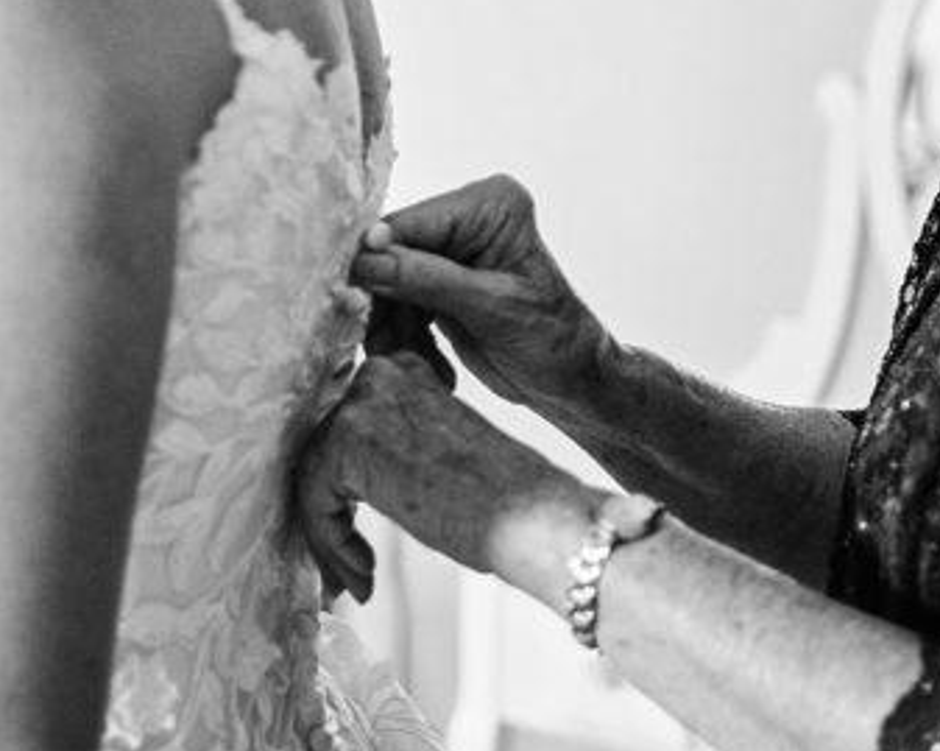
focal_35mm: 100
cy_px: 45
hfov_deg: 19.1
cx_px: 310
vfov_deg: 15.2
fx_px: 2780
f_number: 1.8
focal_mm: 35
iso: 800
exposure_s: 1/200
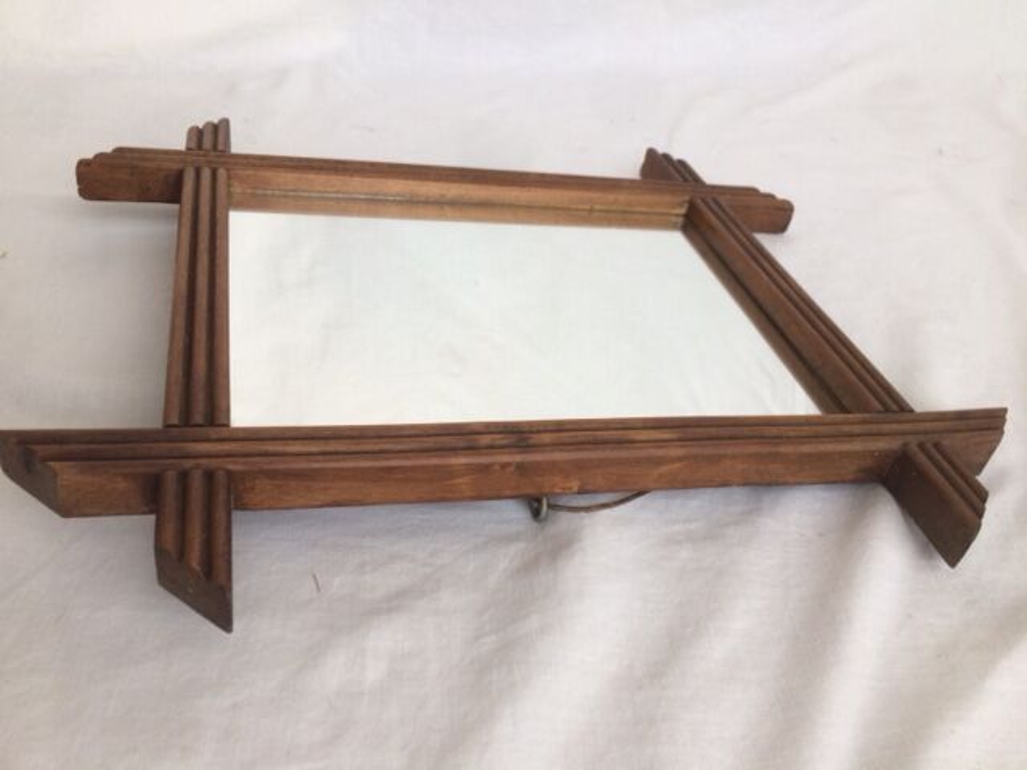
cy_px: 385
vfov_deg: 48.2
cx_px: 514
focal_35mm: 29
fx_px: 860
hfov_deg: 61.7
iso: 32
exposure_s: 1/50
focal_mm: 4.15
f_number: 2.2
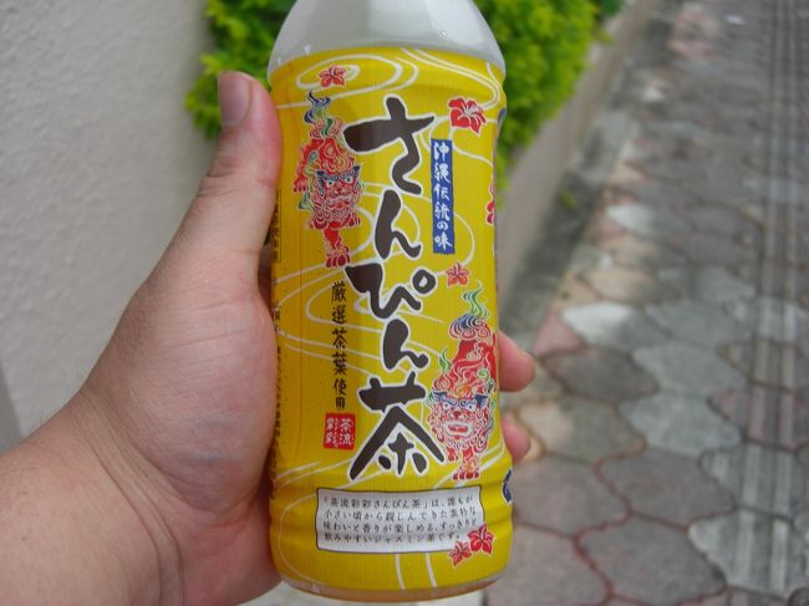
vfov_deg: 37.7
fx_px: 888
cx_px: 404
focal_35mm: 38
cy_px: 303
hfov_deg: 49.0
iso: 80
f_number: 2.8
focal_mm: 7.9
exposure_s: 1/200
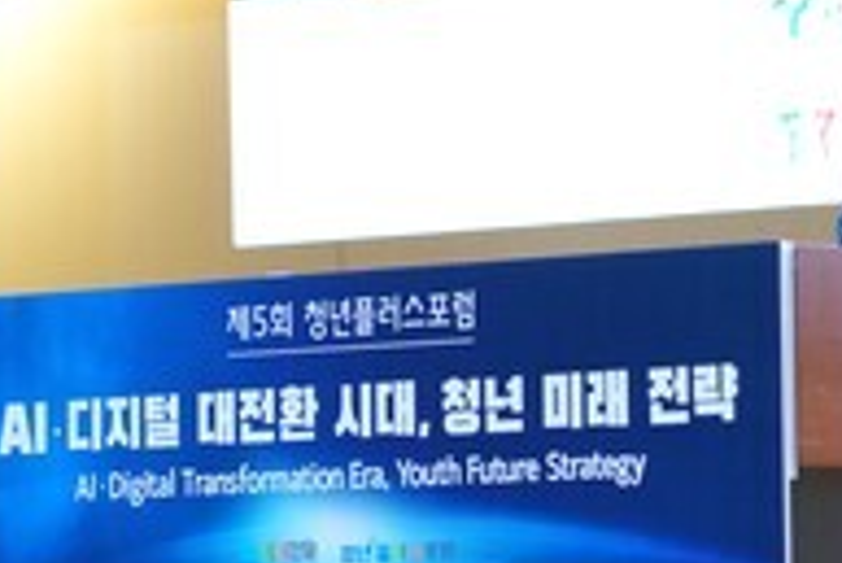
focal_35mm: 283
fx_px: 6624
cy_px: 83
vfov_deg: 4.9
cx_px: 982
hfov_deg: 7.2
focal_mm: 91
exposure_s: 1/200
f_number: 4
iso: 3200
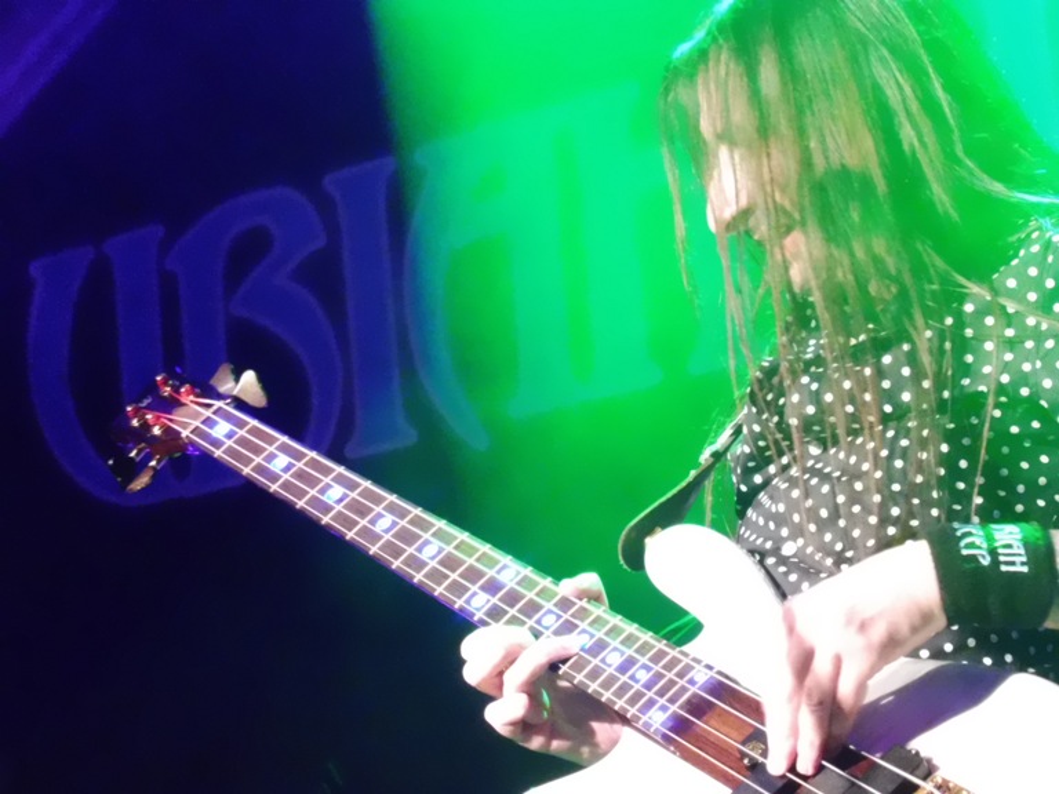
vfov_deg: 12.9
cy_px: 397
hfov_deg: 17.1
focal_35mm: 115
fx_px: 3518
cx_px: 530
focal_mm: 20.6
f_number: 5.3
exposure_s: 1/80
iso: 3200
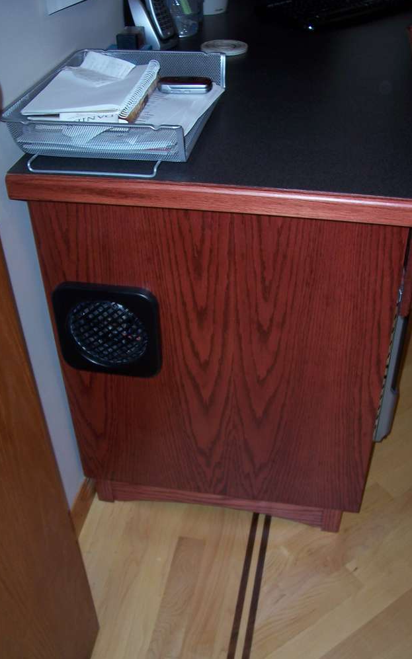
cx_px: 224
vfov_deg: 52.8
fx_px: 665
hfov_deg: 34.4
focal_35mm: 37
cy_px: 334
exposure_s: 1/60
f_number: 2.7
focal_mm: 5.6
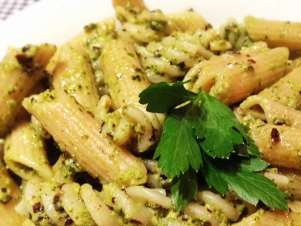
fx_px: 469
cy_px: 140
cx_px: 241
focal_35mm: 54
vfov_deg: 26.9
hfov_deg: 34.5
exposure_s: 1/20
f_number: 2.4
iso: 160
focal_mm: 4.12
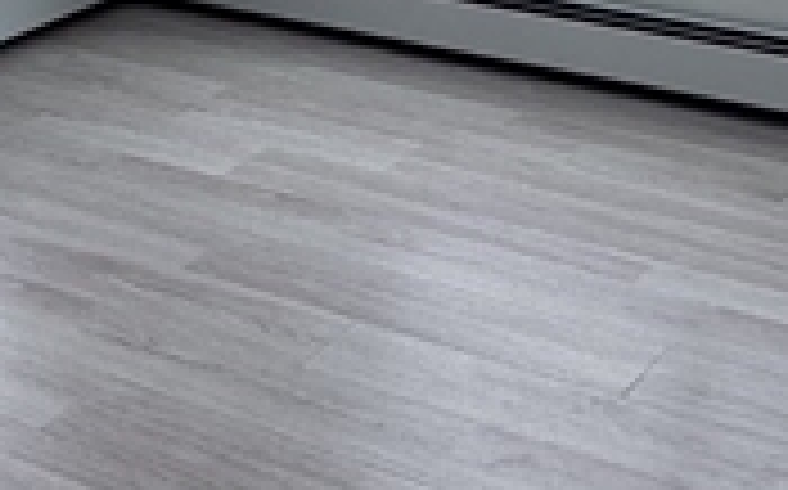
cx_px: 0
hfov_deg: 22.9
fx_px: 1867
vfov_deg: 14.9
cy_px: 144
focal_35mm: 87
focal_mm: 2.22
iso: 40
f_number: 2.2
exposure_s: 1/157
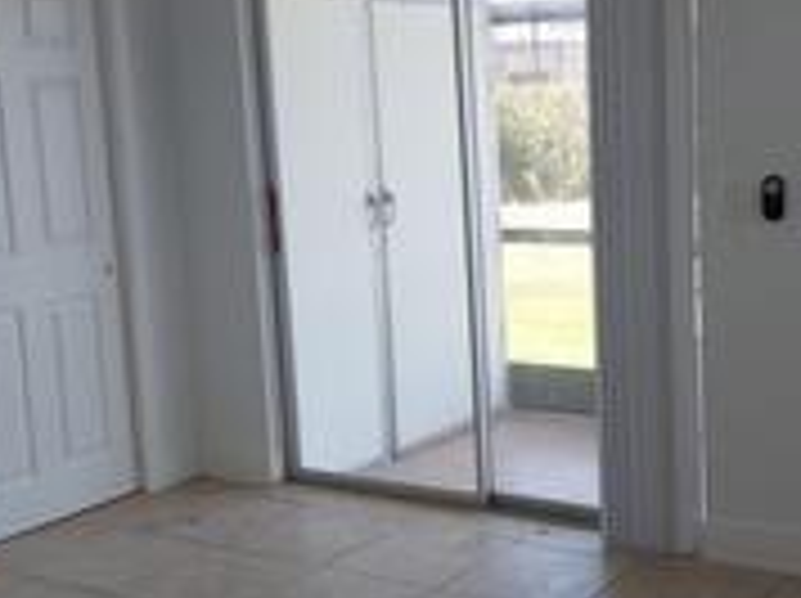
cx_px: 549
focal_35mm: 54
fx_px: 1248
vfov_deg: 27.0
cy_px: 279
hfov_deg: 35.2
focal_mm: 5.23
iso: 40
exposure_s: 1/120
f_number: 1.8
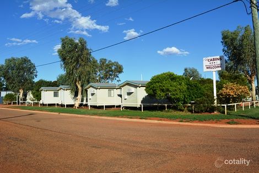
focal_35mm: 30
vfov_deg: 43.6
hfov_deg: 61.9
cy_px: 86
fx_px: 216
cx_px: 130
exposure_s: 1/320
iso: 100
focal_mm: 20
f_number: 9
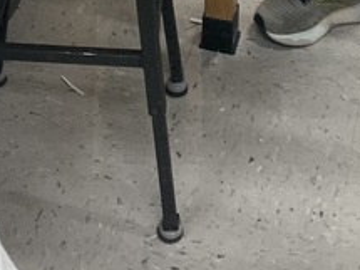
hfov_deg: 15.9
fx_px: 1289
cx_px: 126
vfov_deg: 9.5
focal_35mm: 124
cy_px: -517
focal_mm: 4.25
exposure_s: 1/60
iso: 80
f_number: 1.8
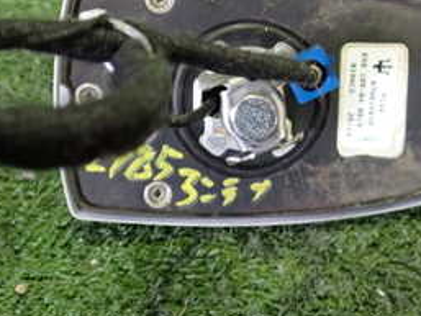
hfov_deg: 27.8
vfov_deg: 20.8
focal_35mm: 70
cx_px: 218
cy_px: 64
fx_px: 852
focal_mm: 5.4
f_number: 2.3
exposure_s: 1/30
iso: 640
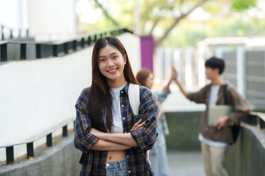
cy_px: 88
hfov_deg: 23.9
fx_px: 626
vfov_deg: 16.1
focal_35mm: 85
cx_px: 132
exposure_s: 1/640
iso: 320
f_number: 2
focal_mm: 85
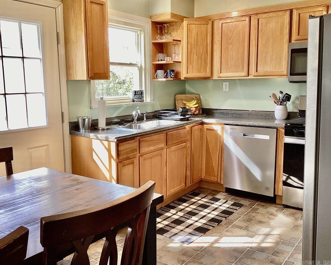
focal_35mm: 33
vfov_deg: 44.5
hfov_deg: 54.2
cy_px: 132
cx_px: 152
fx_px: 323
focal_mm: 3.3
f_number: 2.4
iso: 64
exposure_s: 1/50
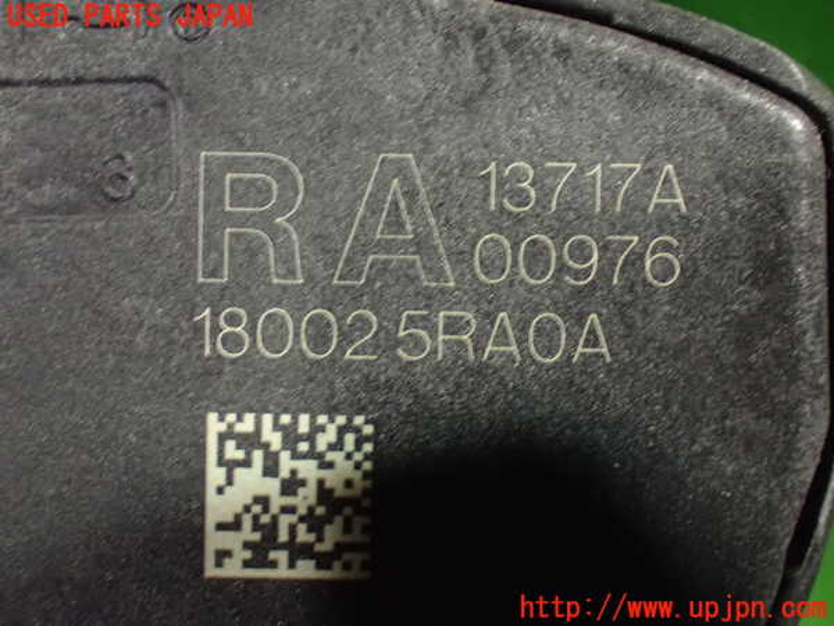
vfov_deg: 25.2
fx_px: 1397
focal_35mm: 58
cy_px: 313
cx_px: 417
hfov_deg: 33.2
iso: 1600
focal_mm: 10.35
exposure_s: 1/25
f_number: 3.5
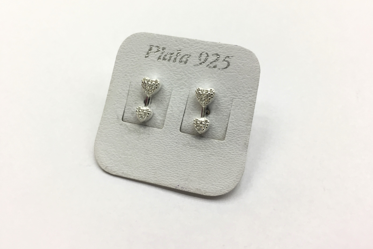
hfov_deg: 60.3
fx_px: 321
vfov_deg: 42.3
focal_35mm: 31
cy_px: 111
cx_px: 188
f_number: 2.2
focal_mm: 4.15
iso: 32
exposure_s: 1/33
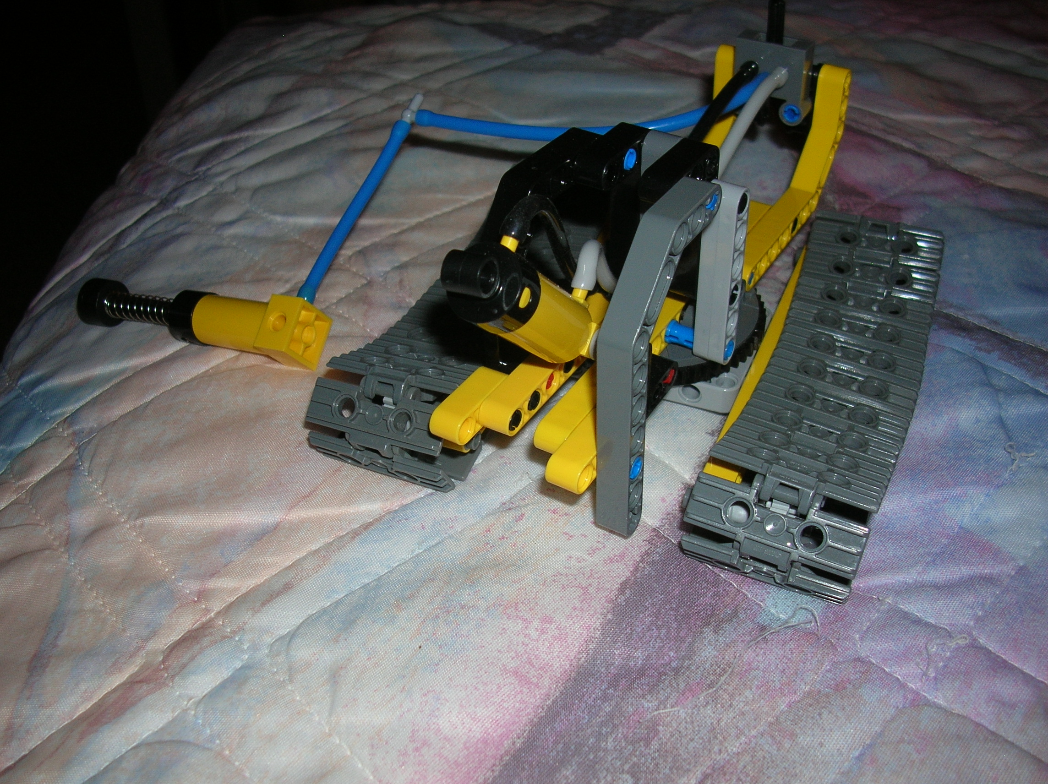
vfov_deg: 40.6
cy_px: 392
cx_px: 524
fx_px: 1059
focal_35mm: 35
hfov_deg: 52.7
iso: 50
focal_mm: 5.8
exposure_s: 1/60.1
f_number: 2.8
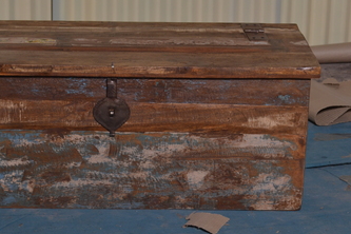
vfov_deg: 11.1
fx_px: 1206
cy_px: 123
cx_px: 120
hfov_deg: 16.5
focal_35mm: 124
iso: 400
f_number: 9
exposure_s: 1/125
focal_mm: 55
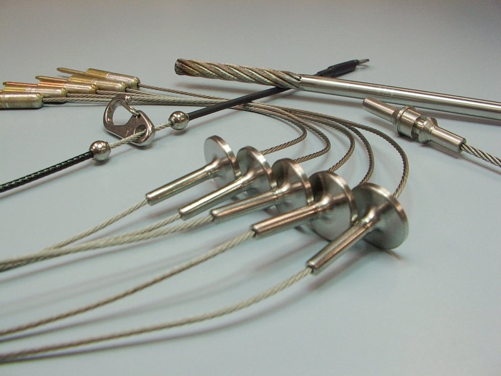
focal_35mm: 37
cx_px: 250
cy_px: 188
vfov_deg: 38.7
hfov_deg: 50.1
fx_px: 536
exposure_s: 1/75
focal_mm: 5.8
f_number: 4.4
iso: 100
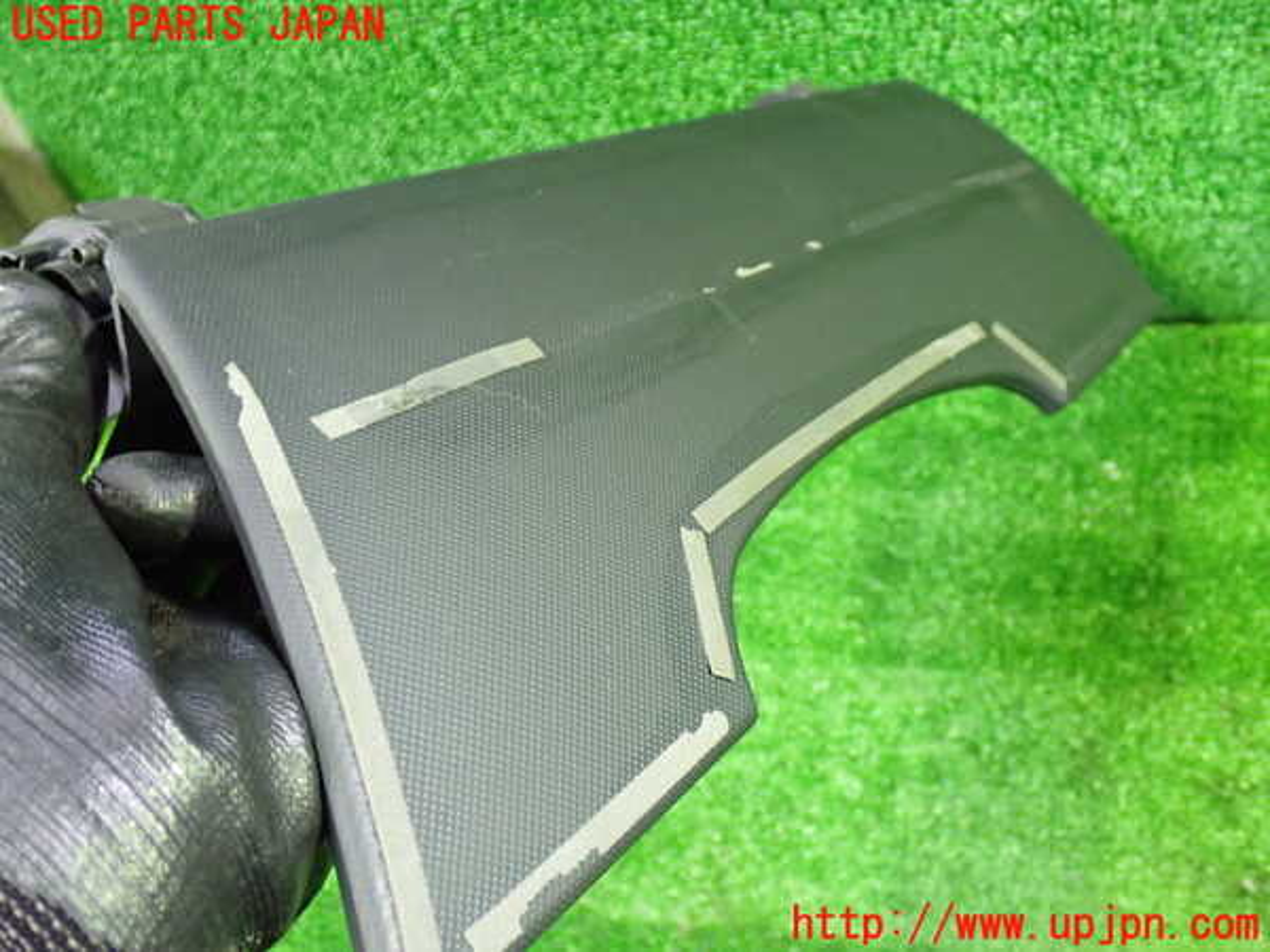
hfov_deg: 49.0
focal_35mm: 38
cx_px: 635
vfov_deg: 37.7
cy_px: 476
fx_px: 1394
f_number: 2.7
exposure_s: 1/15
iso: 800
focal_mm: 6.83
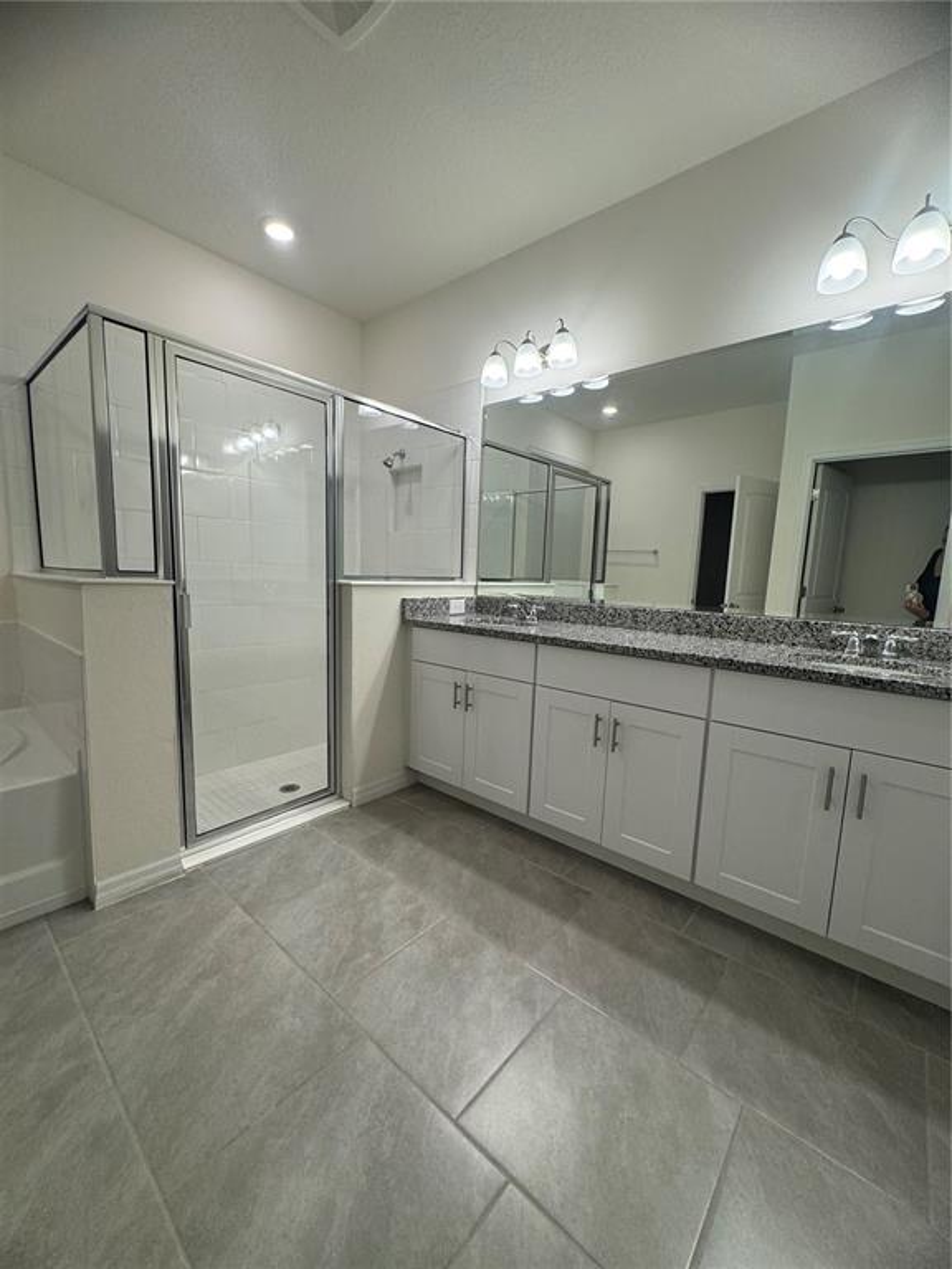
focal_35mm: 14
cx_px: 476
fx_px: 513
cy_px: 634
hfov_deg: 85.7
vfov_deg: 102.1
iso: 160
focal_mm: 2.22
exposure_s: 1/120
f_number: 2.2
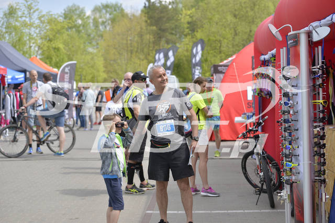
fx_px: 698
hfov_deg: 27.0
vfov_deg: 18.2
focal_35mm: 75
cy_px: 112
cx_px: 168
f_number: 4
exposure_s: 1/2000
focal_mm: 75
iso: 200
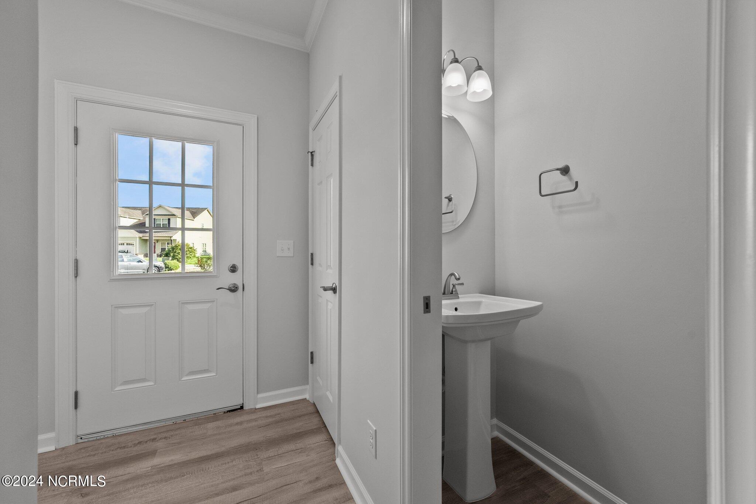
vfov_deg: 81.2
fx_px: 294
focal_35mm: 14
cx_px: 378
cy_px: 252
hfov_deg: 104.3
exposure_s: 1/40
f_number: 7.1
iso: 640
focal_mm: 14
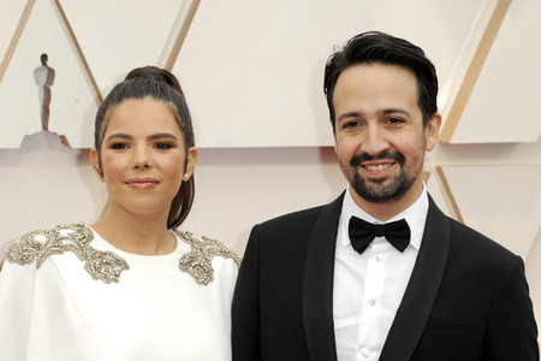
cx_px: 270
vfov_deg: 9.1
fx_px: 2254
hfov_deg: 13.7
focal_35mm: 150
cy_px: 180
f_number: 8
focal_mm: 150
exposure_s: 1/200
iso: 800
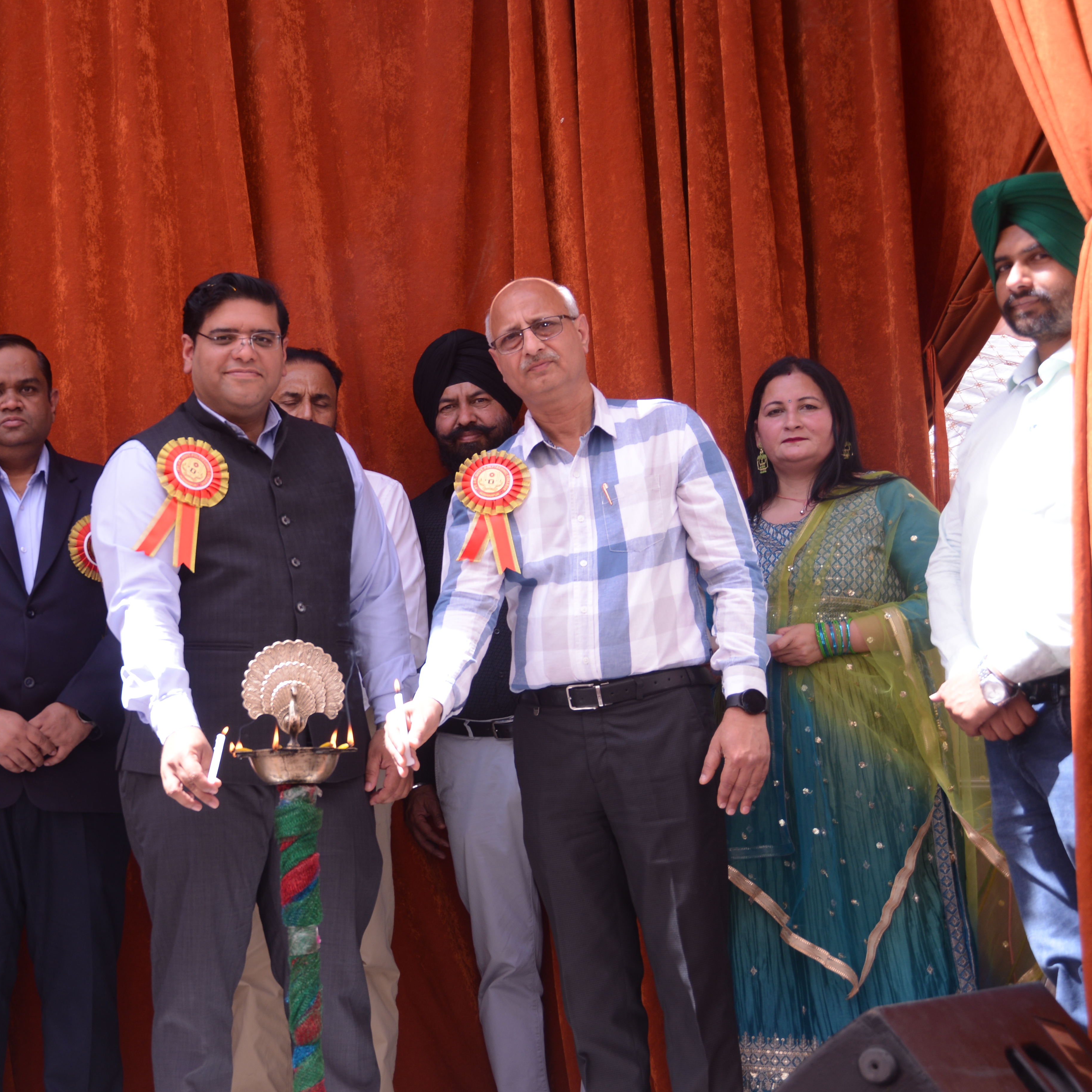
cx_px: 77
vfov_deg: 25.3
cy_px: 621
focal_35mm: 68
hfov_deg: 24.5
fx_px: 2427
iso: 200
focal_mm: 40
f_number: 6.3
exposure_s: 1/125
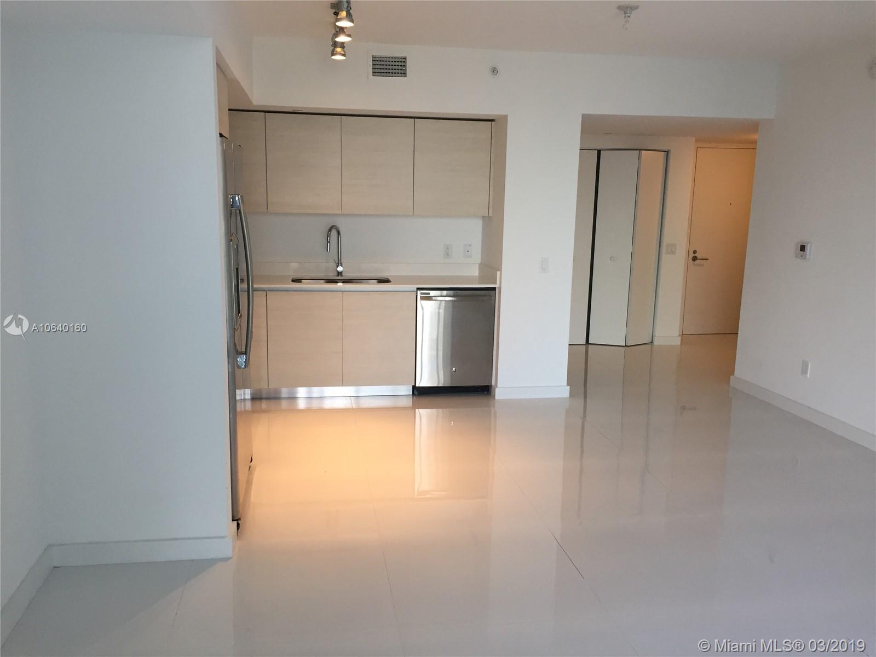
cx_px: 438
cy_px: 328
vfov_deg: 48.2
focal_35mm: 29
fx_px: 734
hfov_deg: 61.7
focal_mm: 4.15
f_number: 2.2
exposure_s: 1/40
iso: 40
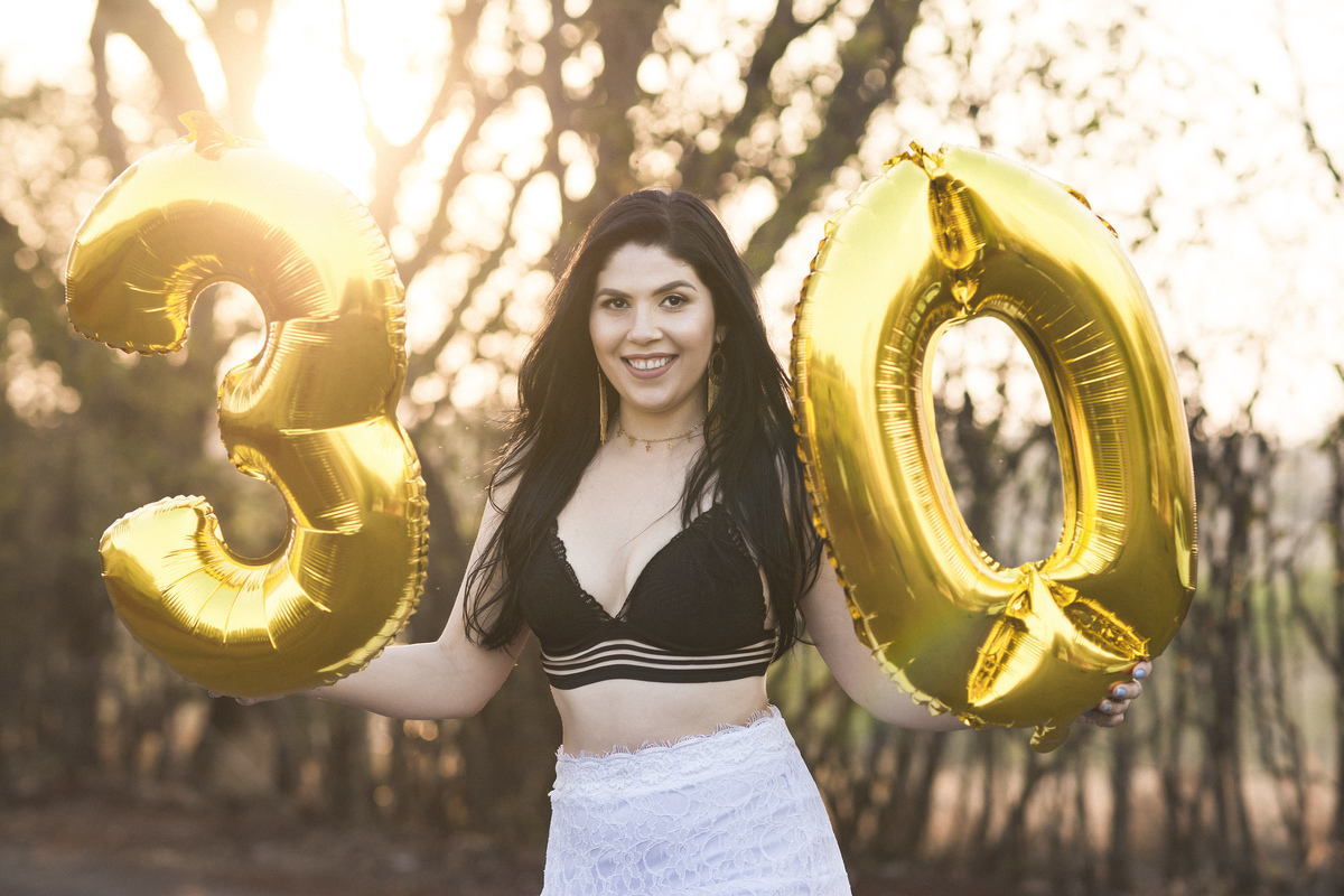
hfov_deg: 23.9
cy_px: 448
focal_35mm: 85
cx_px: 672
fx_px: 3173
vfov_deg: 16.1
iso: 160
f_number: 2.8
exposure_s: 1/200
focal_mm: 85
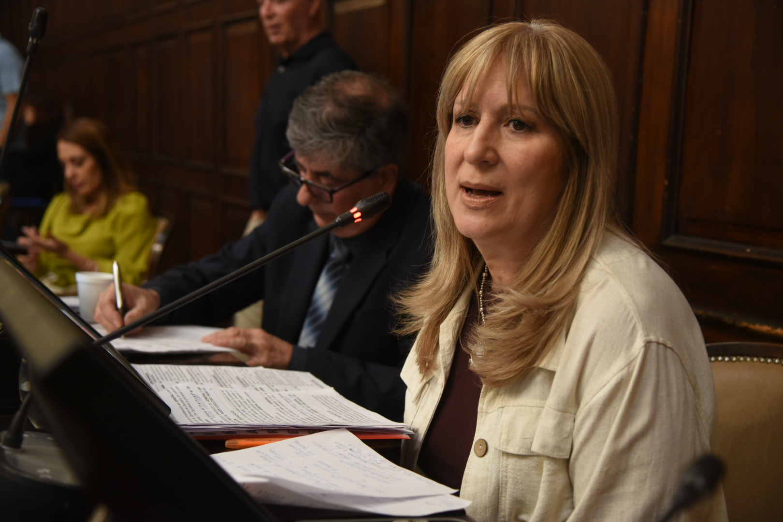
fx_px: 1131
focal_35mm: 52
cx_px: 392
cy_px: 261
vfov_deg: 26.0
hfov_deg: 38.2
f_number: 4
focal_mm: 52
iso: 2000
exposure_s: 1/100
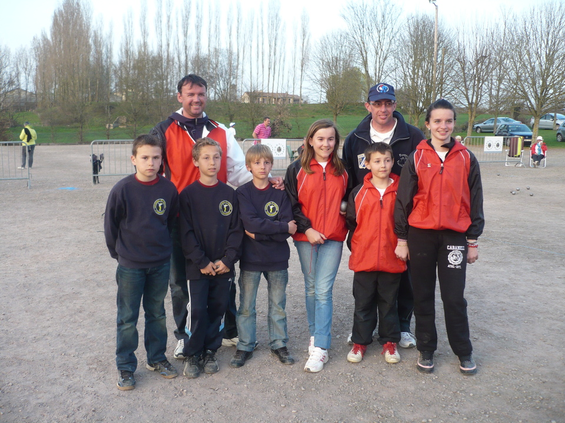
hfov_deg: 52.6
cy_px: 212
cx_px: 282
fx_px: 571
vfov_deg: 40.7
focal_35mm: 35
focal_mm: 5.8
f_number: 2.8
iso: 100
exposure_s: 1/40
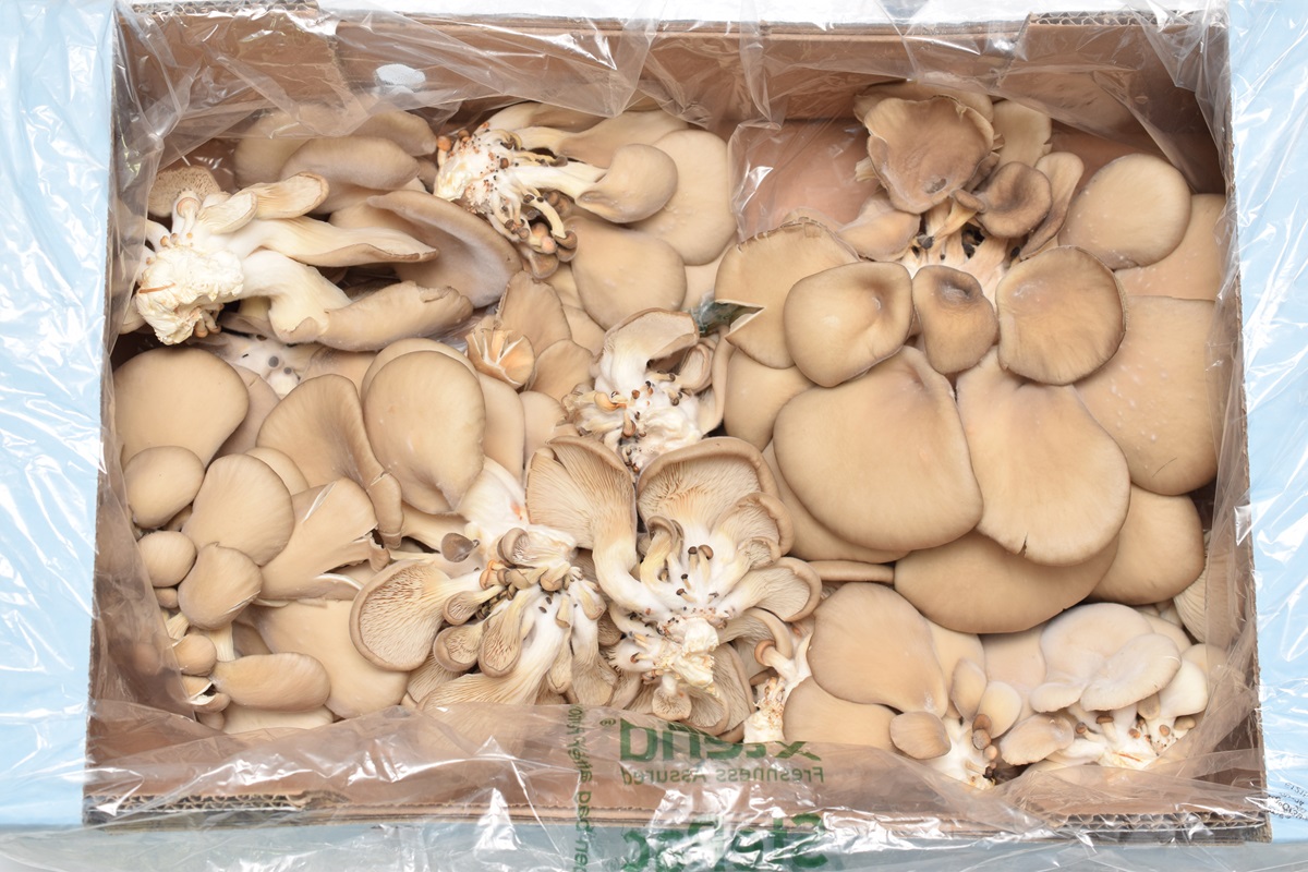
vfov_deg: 22.6
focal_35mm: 60
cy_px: 436
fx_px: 2180
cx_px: 654
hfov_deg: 33.4
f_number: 7.1
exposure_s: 1/20
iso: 320
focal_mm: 40
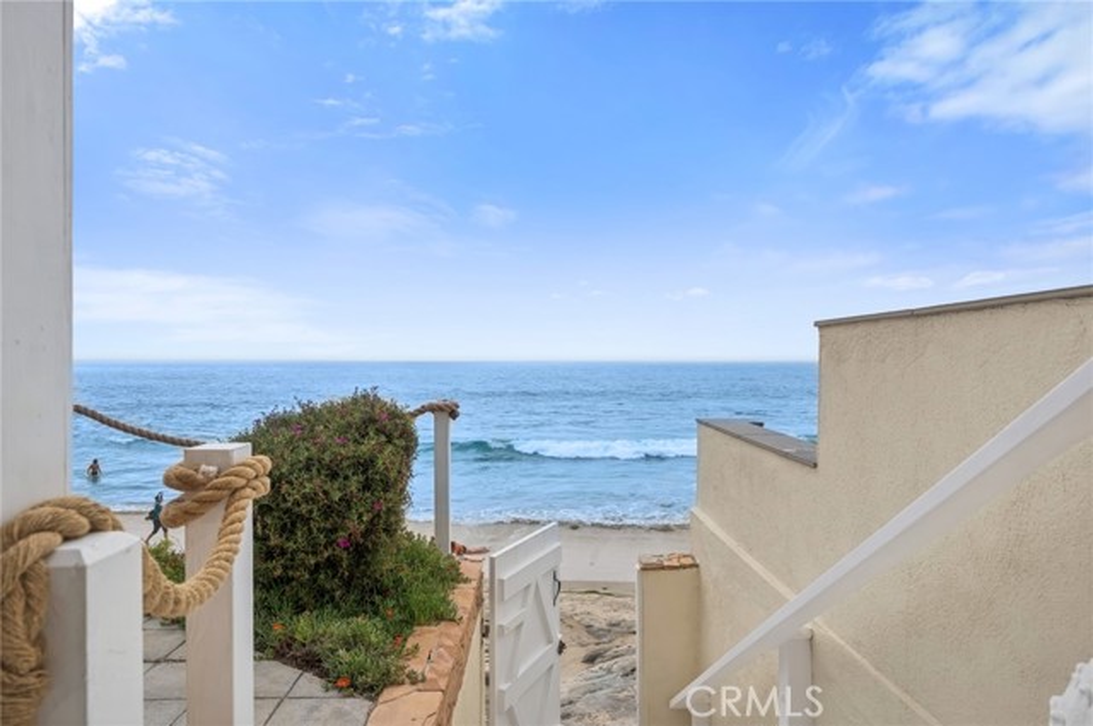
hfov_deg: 81.3
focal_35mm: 21
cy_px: 363
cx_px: 546
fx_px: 637
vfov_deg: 59.4
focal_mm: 21
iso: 80
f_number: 8
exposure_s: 1/400
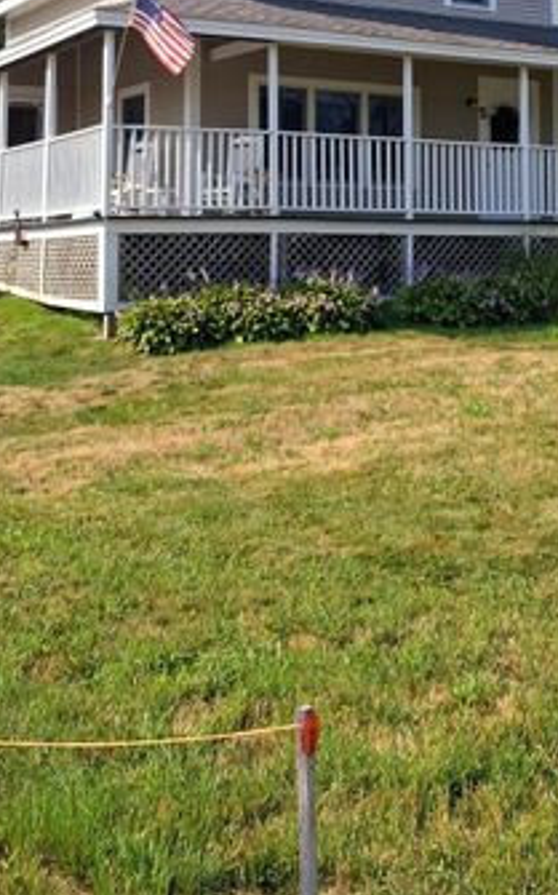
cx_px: 398
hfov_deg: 22.6
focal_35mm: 57
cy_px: 164
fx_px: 1389
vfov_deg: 34.5
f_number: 1.8
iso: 20
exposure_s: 1/366
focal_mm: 4
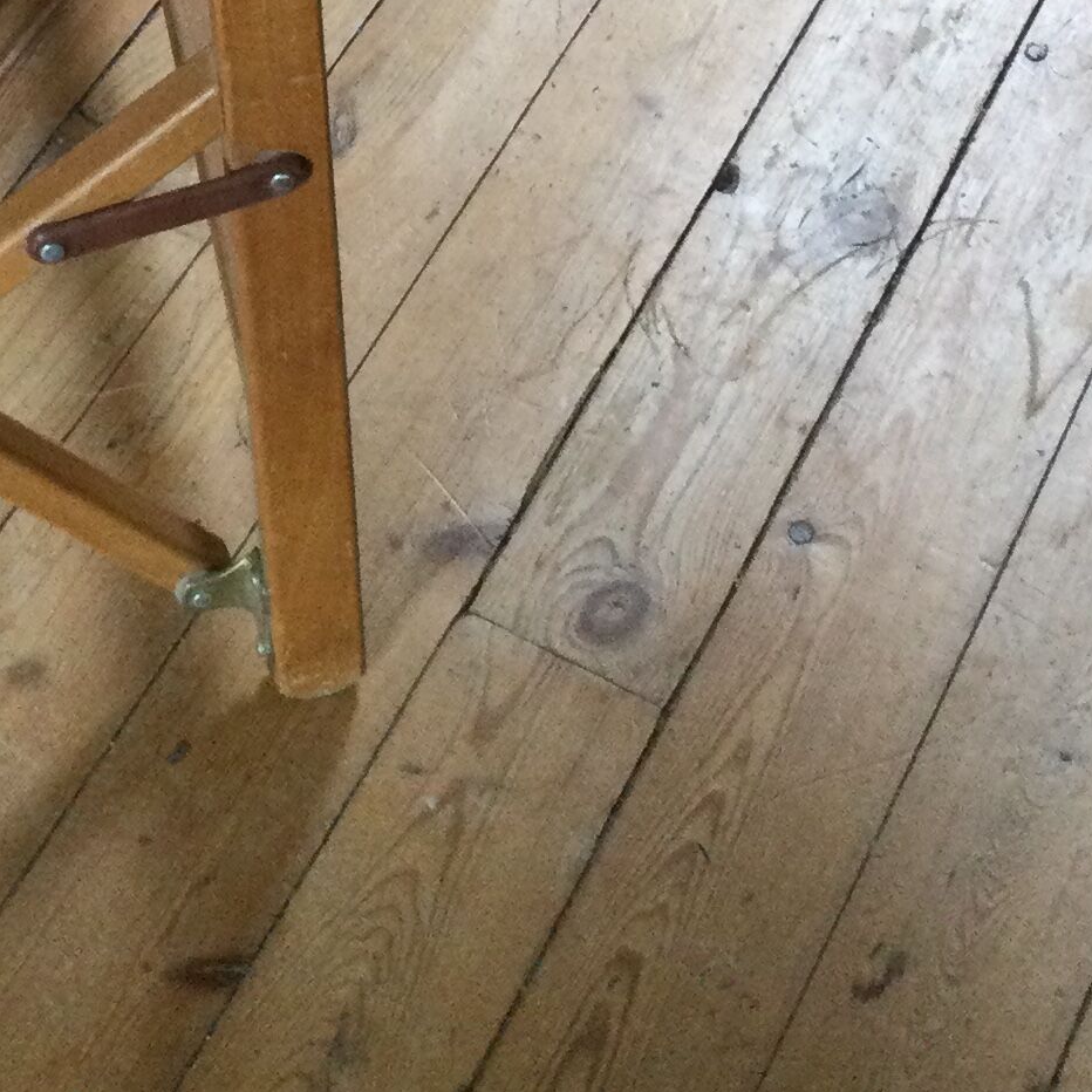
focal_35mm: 96
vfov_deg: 16.1
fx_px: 3426
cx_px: 308
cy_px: -703
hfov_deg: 18.0
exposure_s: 1/33
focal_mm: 3.3
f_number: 2.4
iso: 125
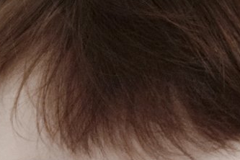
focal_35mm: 245
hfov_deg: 8.4
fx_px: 1633
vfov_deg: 5.6
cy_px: 194
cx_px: 105
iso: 1600
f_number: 4.5
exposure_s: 1/60
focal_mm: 34
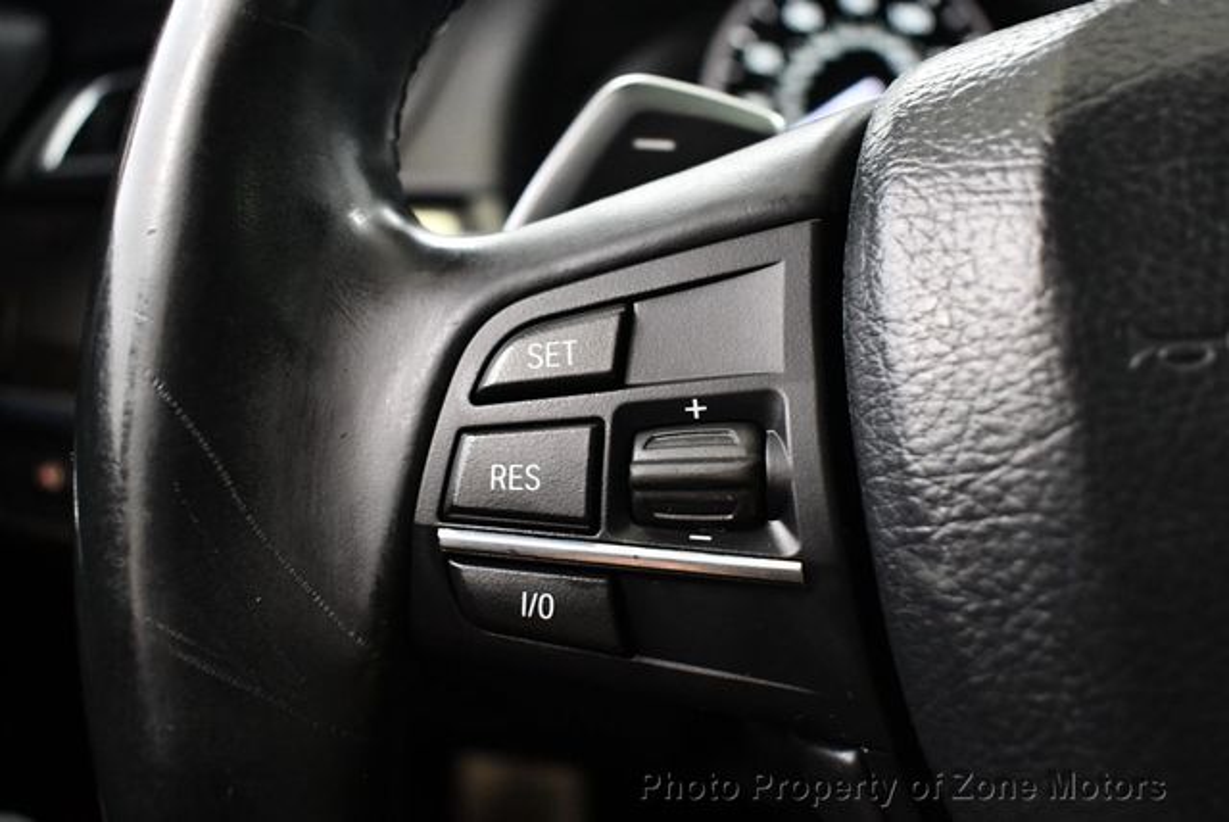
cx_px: 614
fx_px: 1230
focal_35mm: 36
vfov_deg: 36.9
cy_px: 411
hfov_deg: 53.1
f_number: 3.5
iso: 3200
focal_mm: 18
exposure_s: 1/80
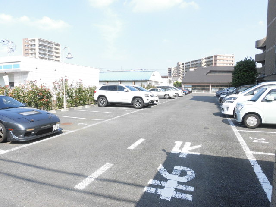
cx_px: 138
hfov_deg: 71.6
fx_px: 191
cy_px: 104
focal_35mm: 24
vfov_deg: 56.8
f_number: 3.1
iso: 100
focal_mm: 4.3
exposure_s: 1/640
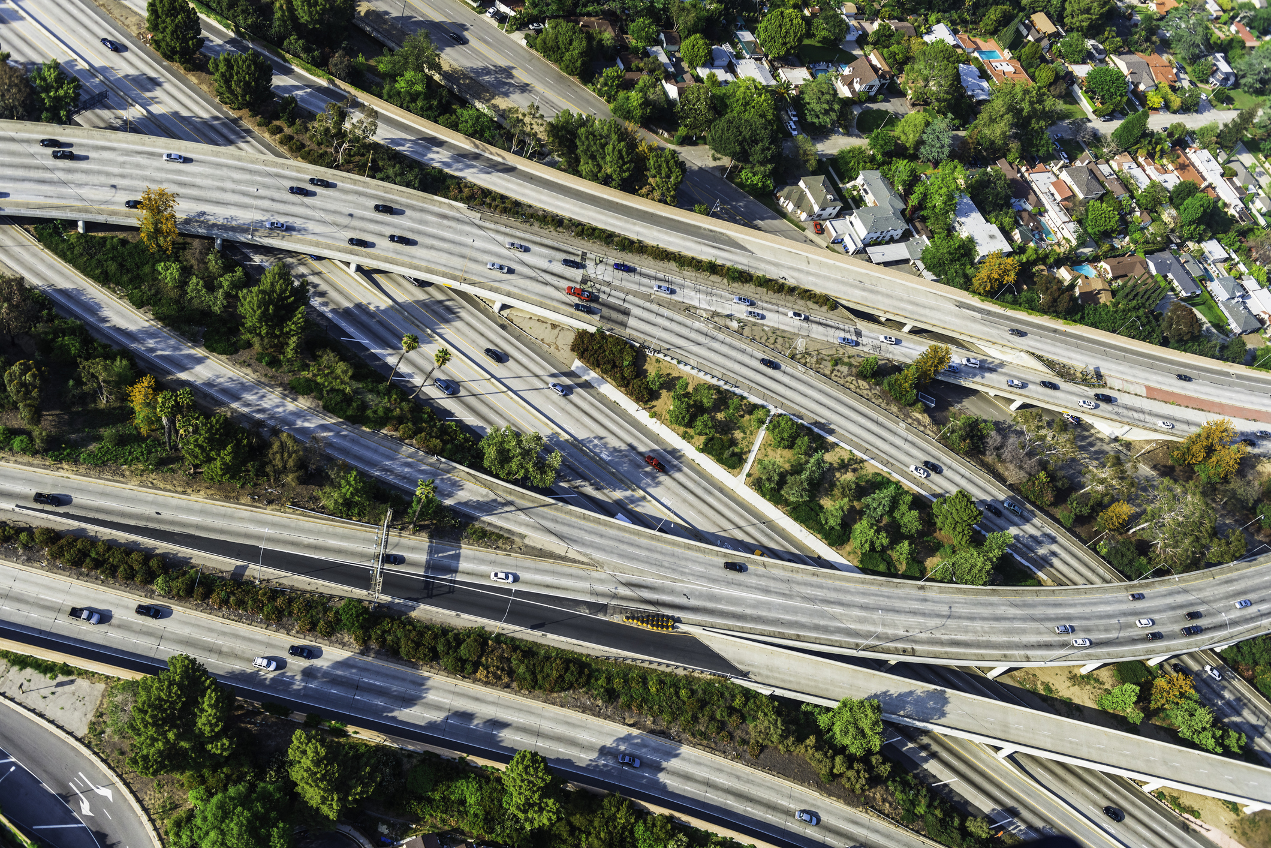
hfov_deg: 58.7
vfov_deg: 41.1
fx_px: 1130
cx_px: 636
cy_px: 424
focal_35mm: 32
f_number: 4
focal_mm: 32
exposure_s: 1/2500
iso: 400
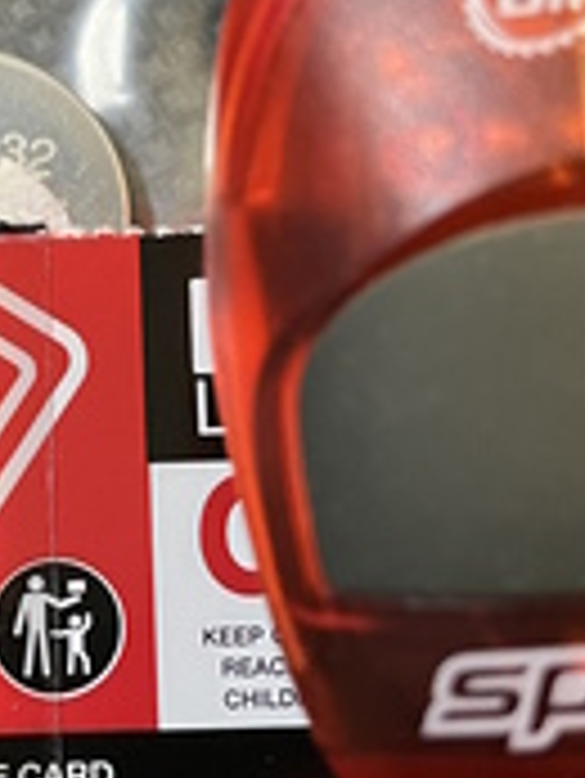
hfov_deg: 24.3
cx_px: 176
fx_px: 1350
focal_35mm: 60
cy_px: 342
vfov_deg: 32.1
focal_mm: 5.1
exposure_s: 1/40
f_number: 1.6
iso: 640
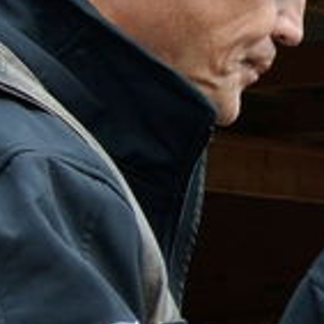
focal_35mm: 212
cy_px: 293
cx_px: 649
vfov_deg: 8.2
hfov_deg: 7.9
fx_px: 2245
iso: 100
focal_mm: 16.3
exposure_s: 1/200
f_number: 4.2
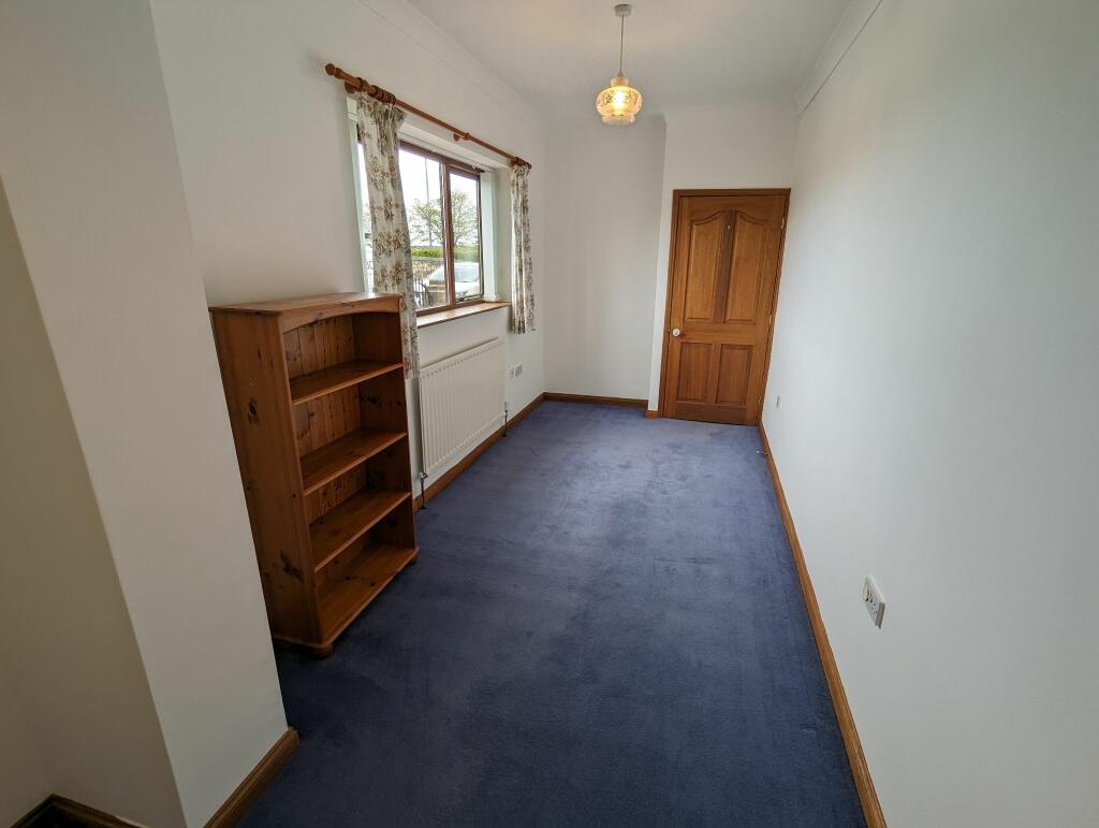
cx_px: 550
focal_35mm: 16
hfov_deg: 94.4
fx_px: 509
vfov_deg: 78.2
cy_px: 414
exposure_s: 1/131
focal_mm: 2.35
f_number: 2.2
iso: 47
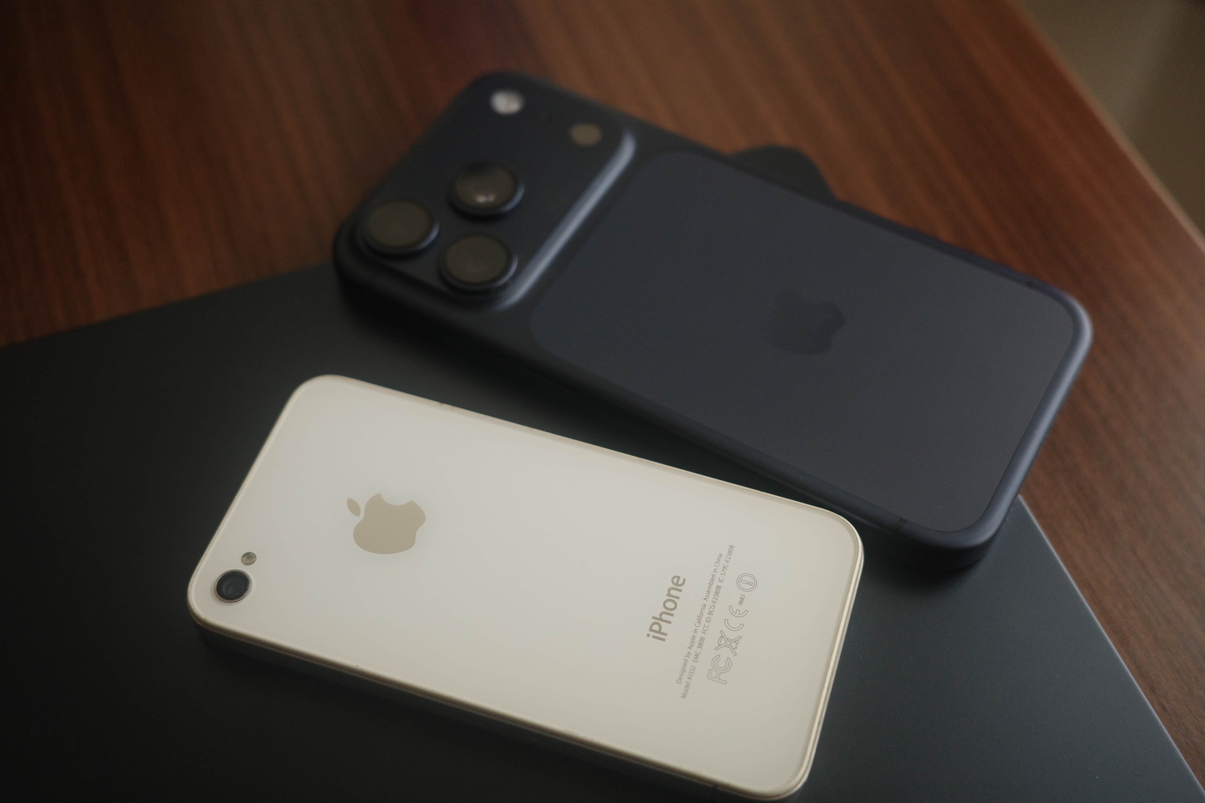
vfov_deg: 33.4
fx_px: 1339
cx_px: 602
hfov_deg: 48.5
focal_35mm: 40
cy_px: 402
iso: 1000
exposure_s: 1/80
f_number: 2.8
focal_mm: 26
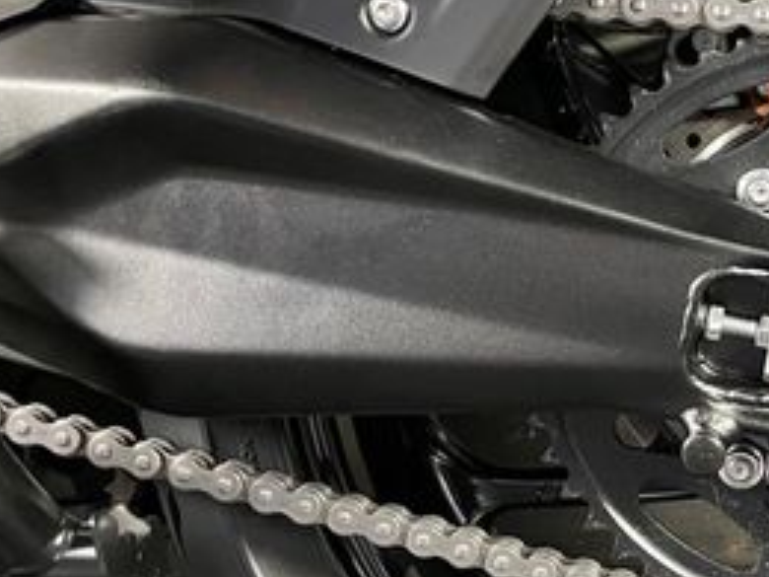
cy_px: 302
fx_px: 1422
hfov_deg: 28.1
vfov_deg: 22.9
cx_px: 804
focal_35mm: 64
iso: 500
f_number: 1.6
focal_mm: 4.2
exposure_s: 1/25
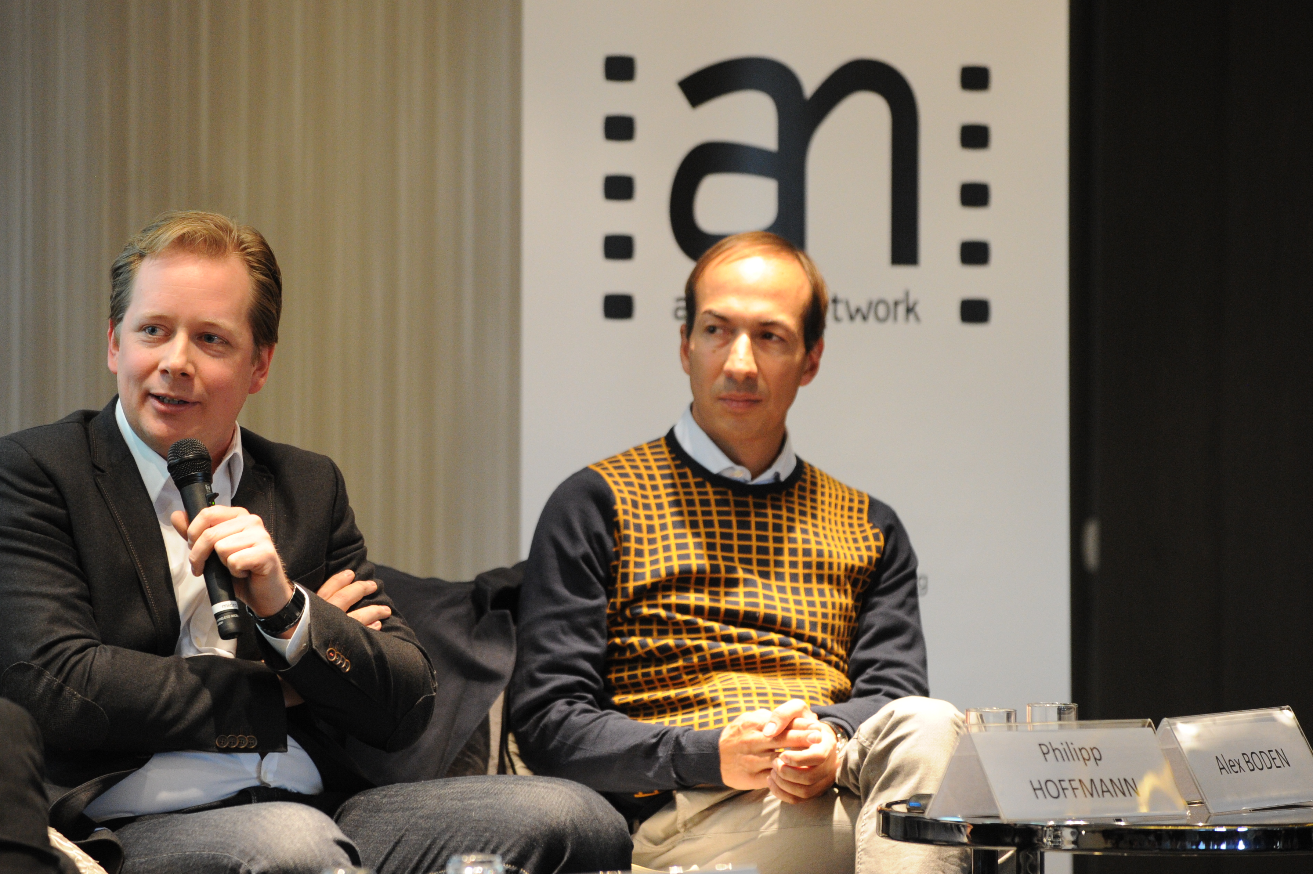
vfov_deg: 5.8
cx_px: 579
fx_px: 8675
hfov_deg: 8.7
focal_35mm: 238
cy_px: 450
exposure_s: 1/200
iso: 4000
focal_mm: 200
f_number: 4.5
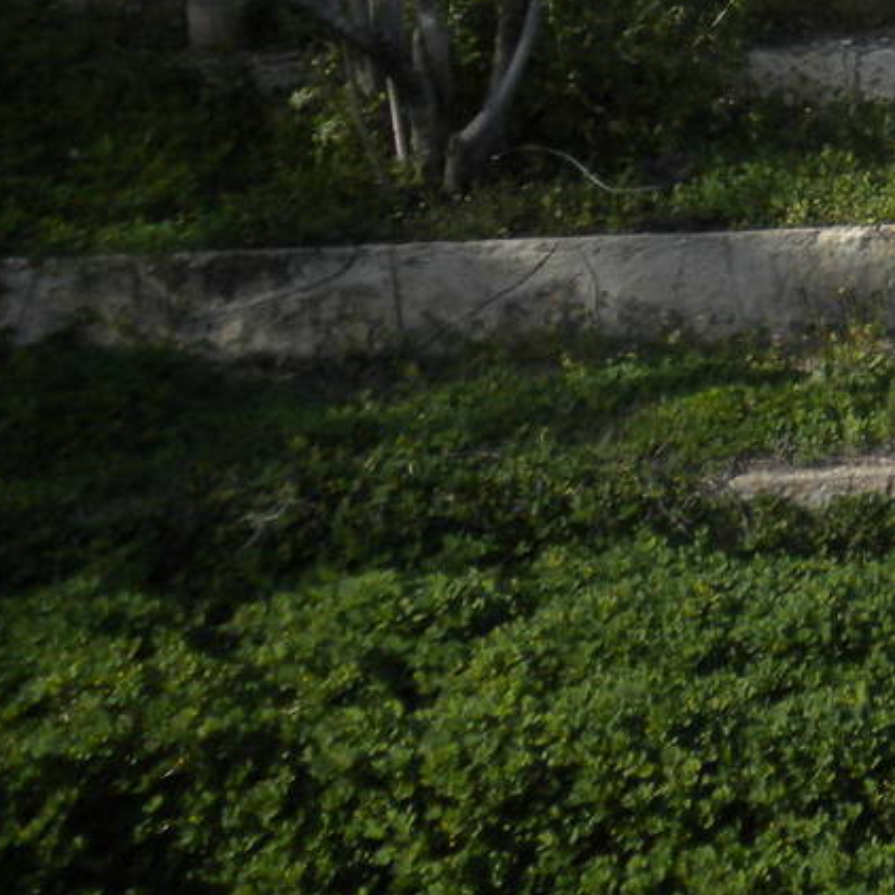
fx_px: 3627
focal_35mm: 124
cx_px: 1635
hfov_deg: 12.7
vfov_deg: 13.5
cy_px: -337
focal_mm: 6.6
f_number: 3.5
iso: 67
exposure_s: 1/496
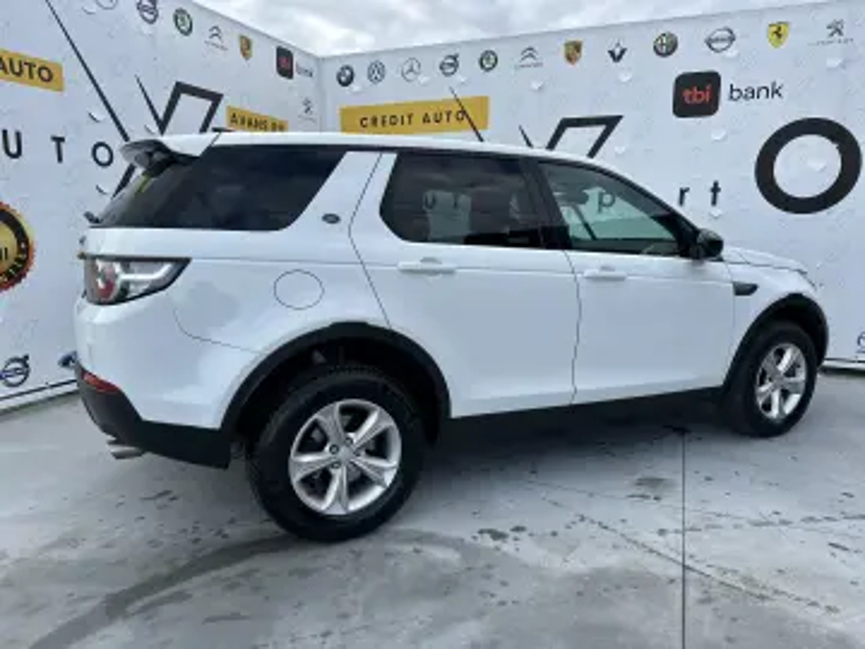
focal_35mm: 24
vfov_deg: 56.8
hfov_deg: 71.6
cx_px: 432
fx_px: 600
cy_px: 324
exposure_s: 1/1664
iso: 80
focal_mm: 6.86
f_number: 1.78
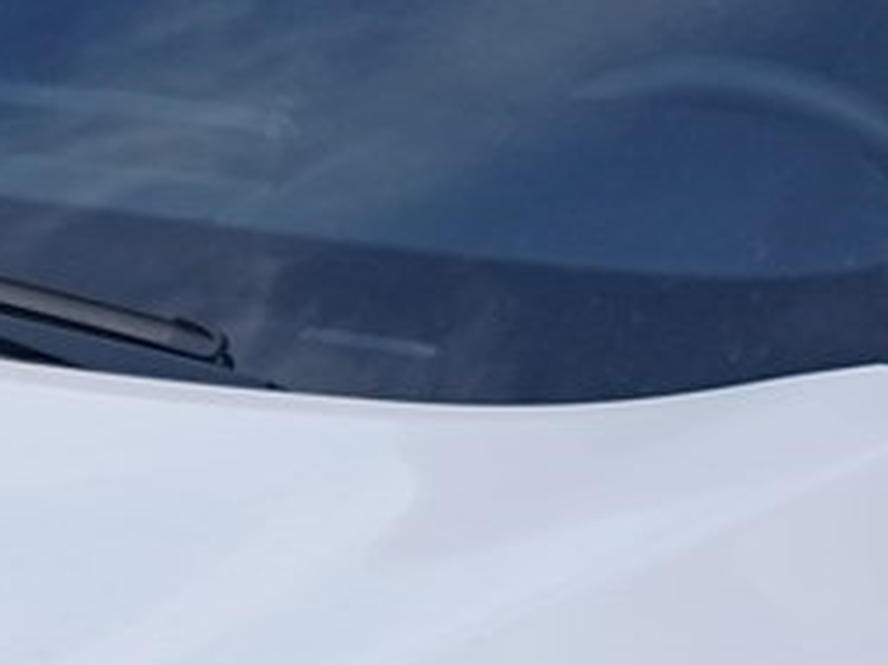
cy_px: 1017
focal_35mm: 165
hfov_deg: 11.6
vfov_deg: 8.8
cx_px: -317
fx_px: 4231
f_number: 1.8
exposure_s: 1/703
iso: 20
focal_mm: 3.98
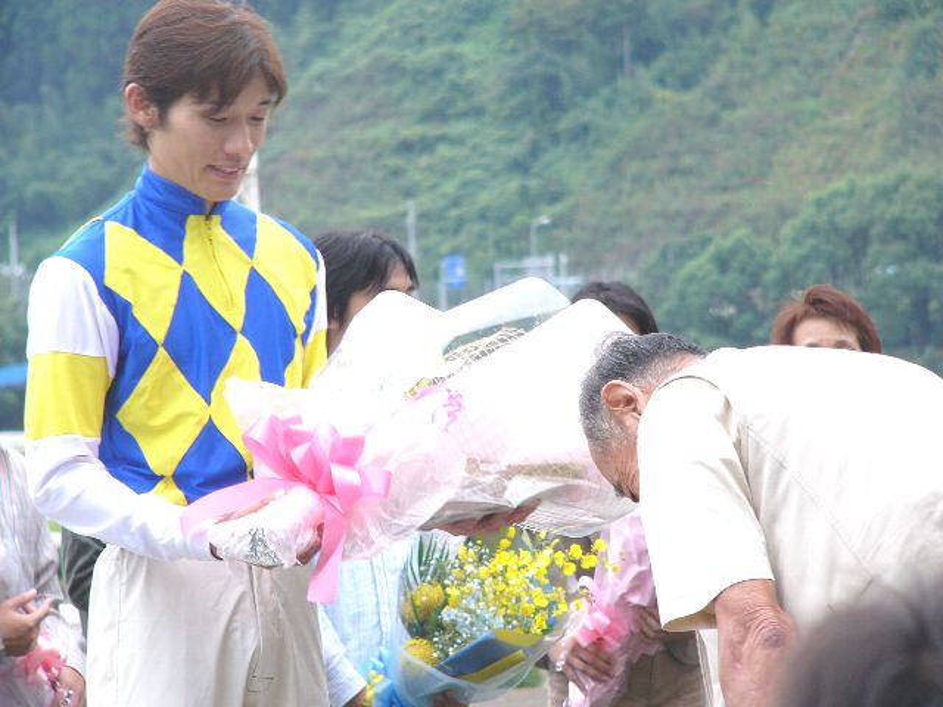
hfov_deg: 8.8
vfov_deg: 6.6
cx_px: 472
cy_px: 354
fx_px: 6102
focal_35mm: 224
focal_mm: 37.3
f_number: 3.3
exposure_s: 1/50
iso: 50
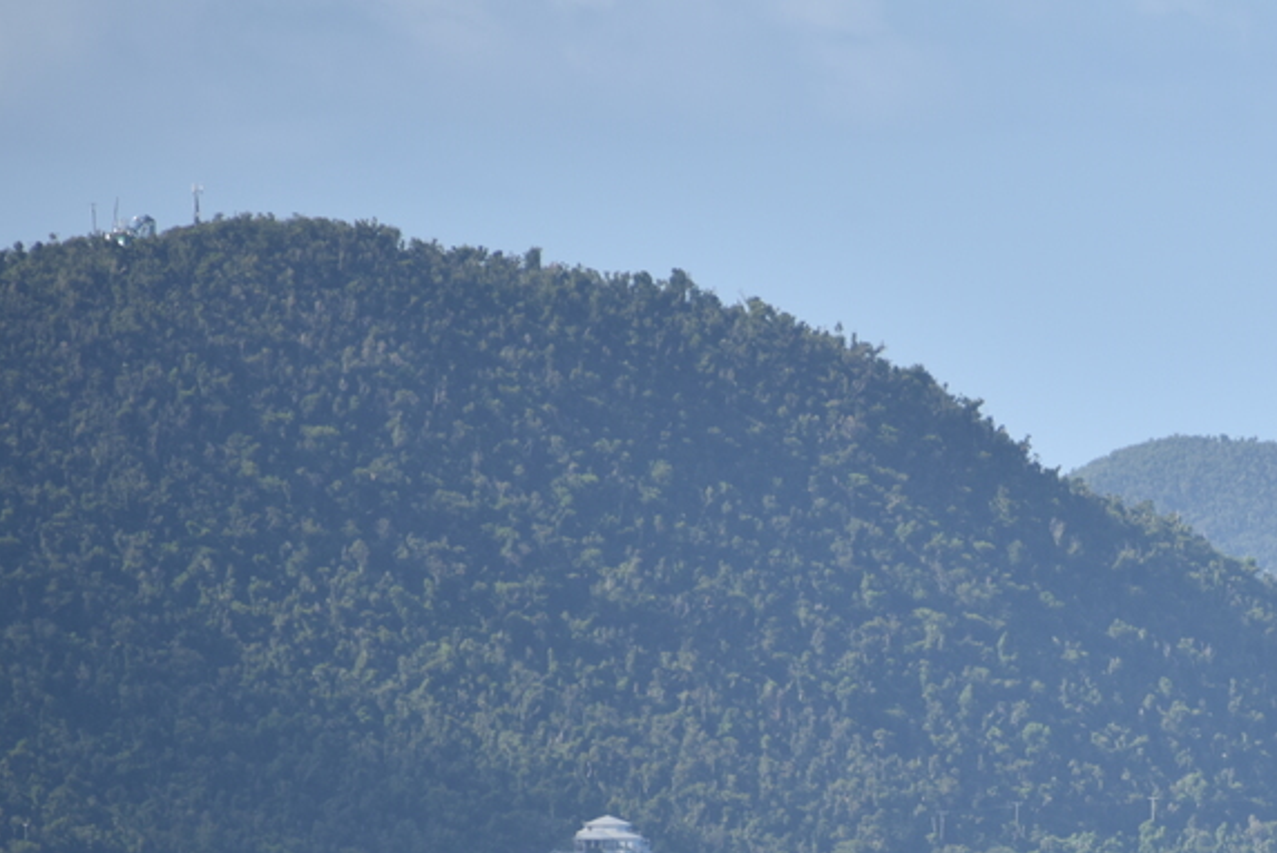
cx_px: 1304
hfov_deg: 3.1
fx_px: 23813
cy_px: 916
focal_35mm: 671
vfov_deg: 2.1
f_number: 5.6
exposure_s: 1/640
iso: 180
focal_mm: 300
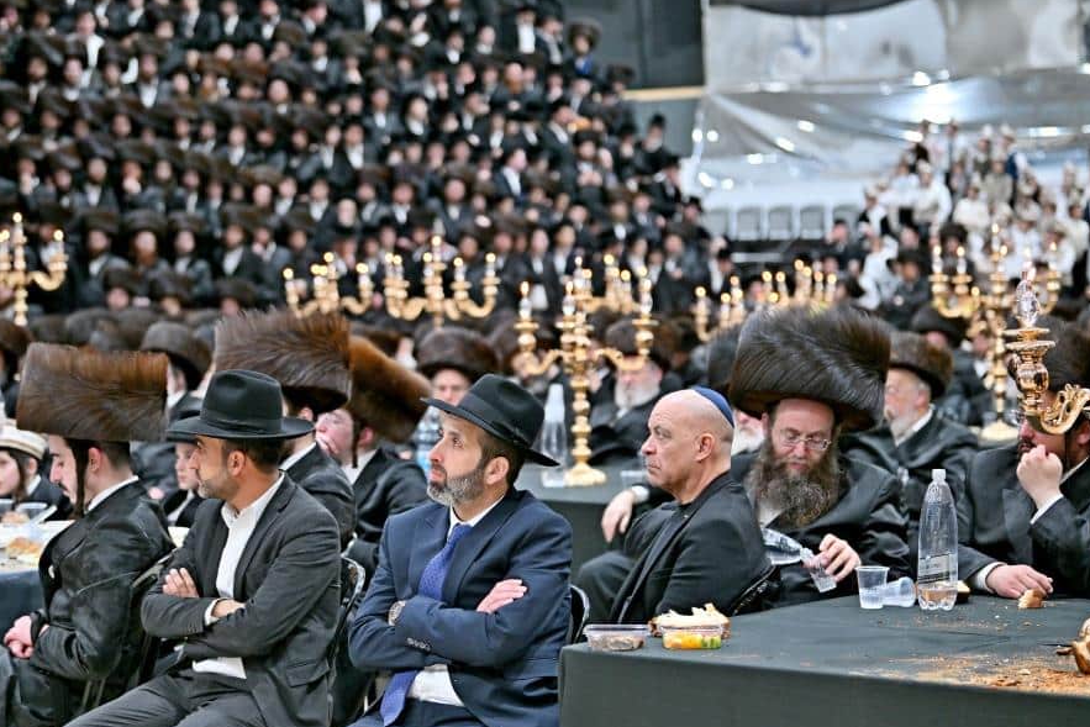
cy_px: 417
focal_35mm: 87
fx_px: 2634
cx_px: 484
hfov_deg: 23.4
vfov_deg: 15.7
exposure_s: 1/125
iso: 400
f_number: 2.8
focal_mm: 75
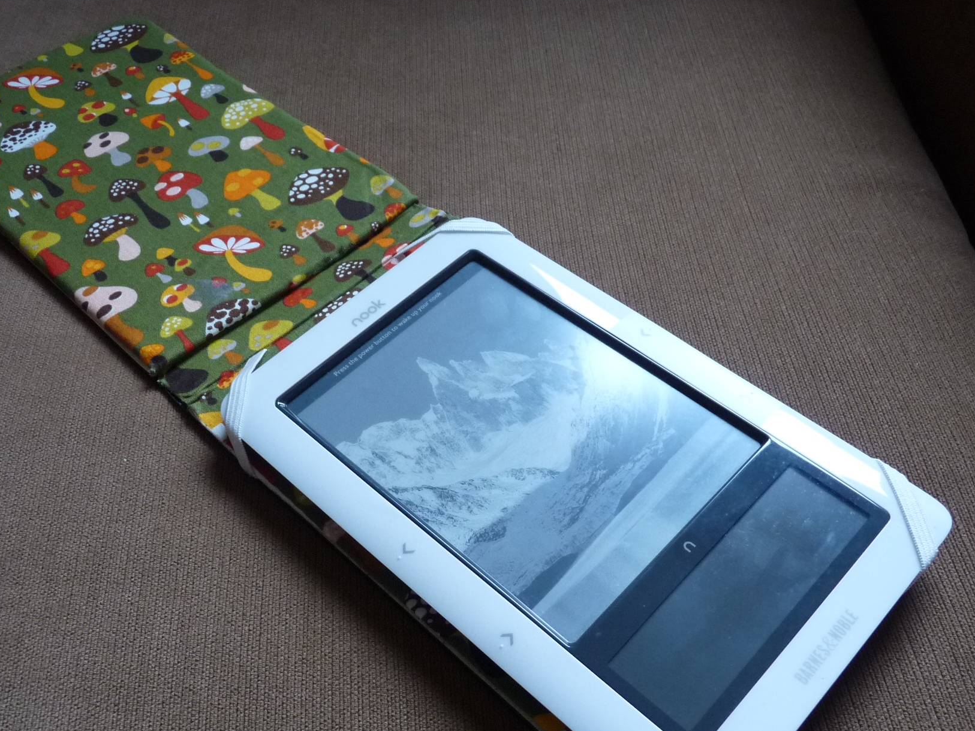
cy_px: 423
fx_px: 958
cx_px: 437
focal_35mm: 34
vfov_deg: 41.7
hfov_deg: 53.8
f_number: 2.8
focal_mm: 4.8
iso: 250
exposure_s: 1/30
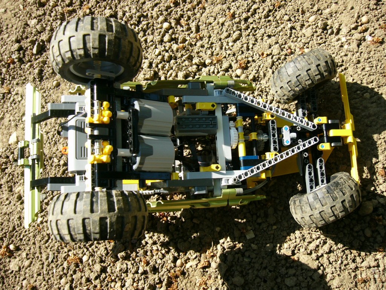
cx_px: 193
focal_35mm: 35
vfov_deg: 40.7
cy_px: 145
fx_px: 390
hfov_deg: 52.6
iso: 50
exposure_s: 1/400
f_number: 2.8
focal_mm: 5.8
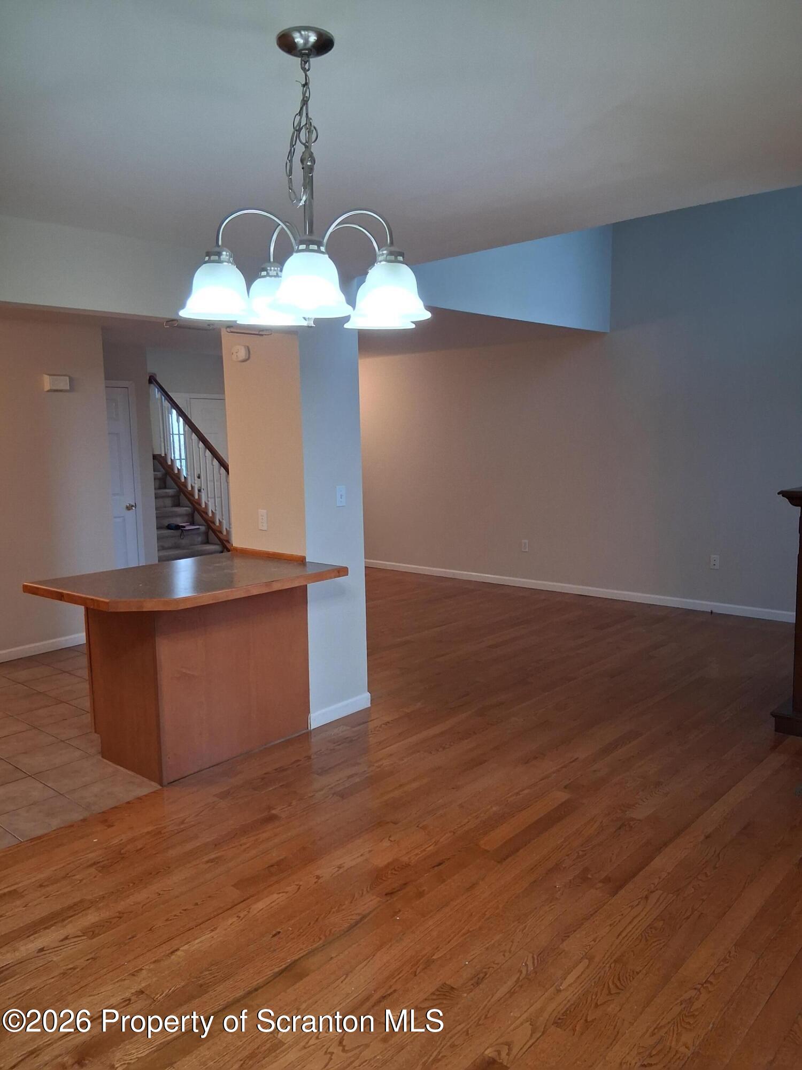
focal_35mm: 26
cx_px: 401
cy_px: 535
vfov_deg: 67.3
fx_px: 803
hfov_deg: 53.1
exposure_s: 1/100
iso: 400
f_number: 1.8
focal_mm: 3.98
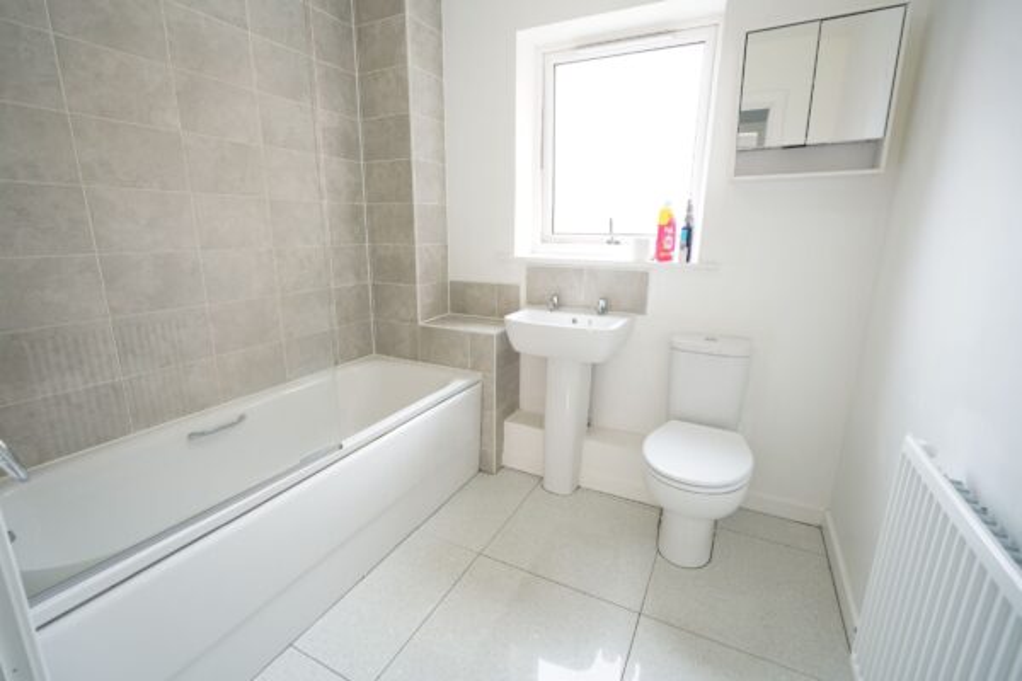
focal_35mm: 16
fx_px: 454
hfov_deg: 96.7
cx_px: 511
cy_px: 340
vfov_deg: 73.7
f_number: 4
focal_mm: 16
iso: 200
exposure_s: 1/25
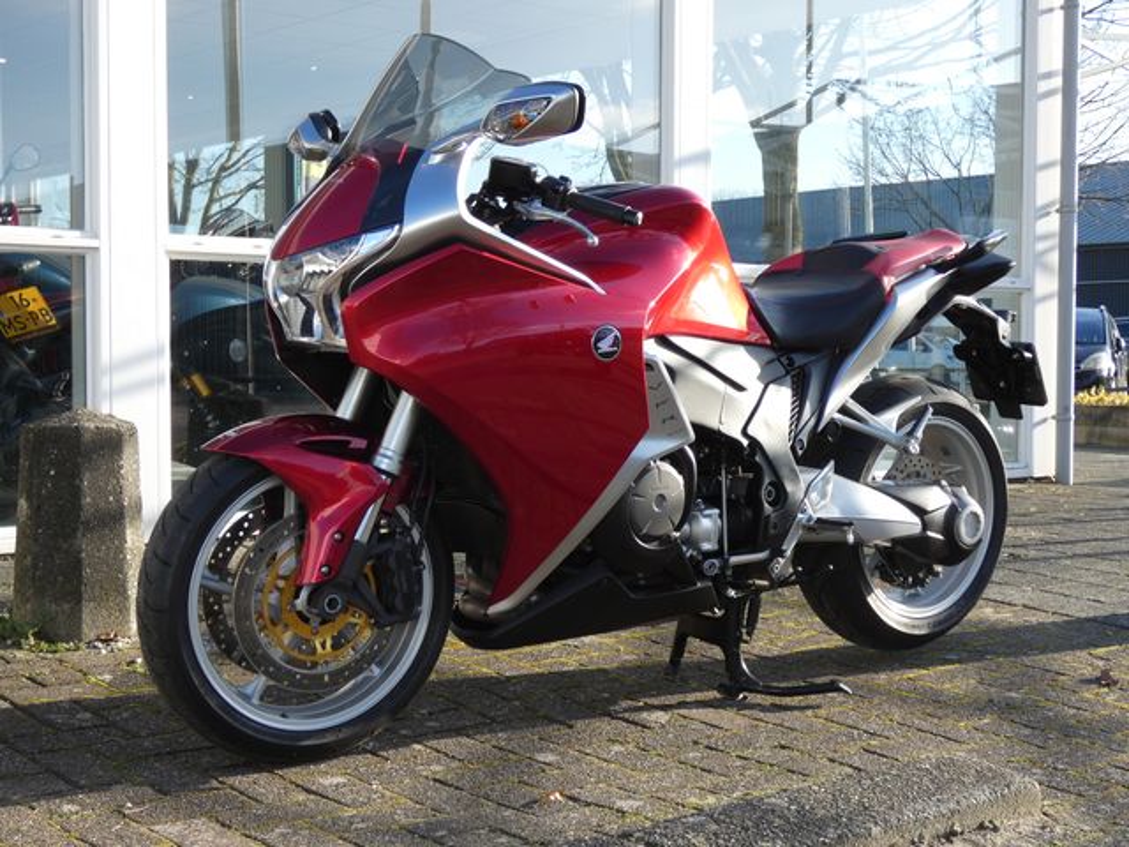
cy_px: 424
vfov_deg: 29.1
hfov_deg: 38.2
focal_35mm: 50
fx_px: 1631
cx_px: 564
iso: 80
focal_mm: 9
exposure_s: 1/200
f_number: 3.9
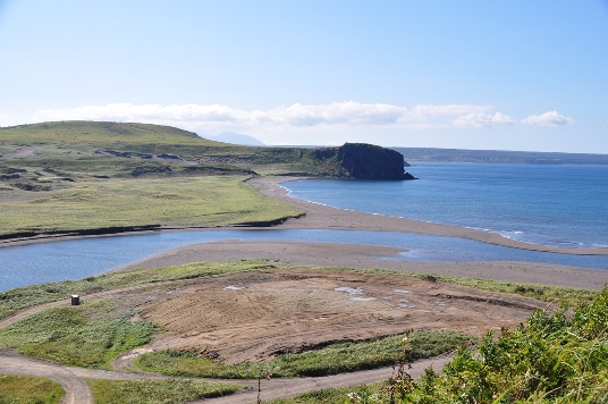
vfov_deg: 34.1
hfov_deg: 49.6
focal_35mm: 39
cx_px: 304
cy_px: 202
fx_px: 658
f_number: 11
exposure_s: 1/400
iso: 200
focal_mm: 26
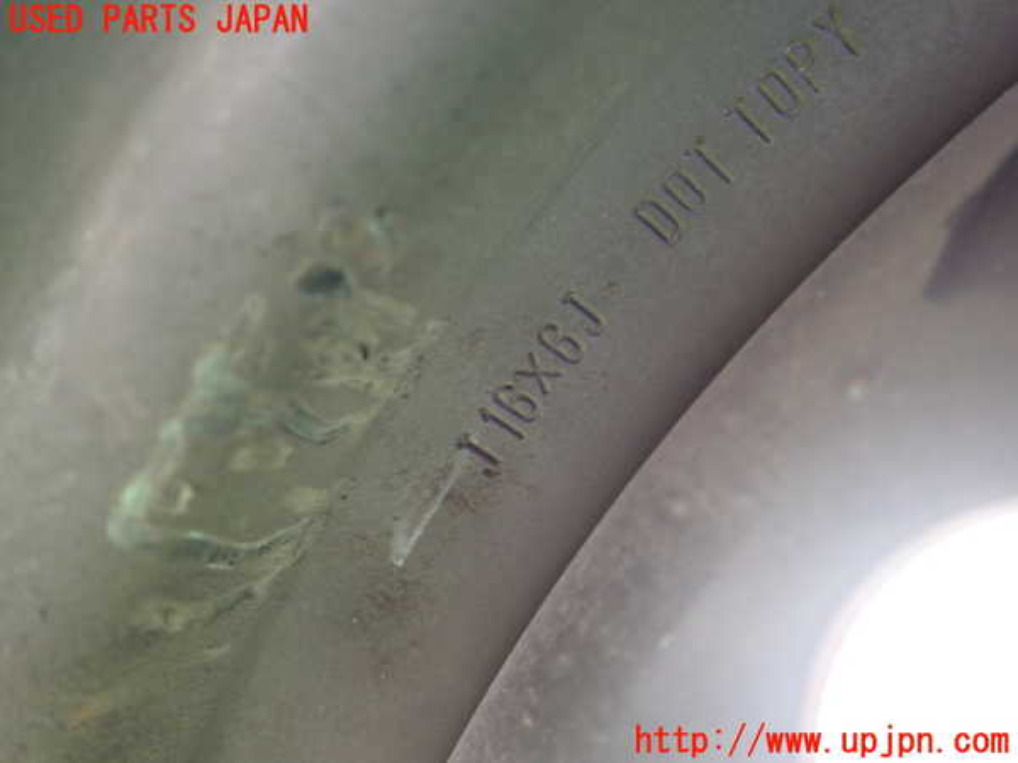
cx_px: 509
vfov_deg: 46.8
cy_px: 382
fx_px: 882
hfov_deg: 60.0
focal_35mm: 30
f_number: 2.3
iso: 320
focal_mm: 5.4
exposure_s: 1/30
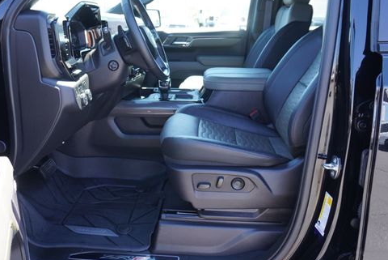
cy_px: 92
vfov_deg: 40.8
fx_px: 345
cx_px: 172
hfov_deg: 58.5
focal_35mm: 32
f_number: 4
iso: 160
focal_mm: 16
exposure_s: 1/60
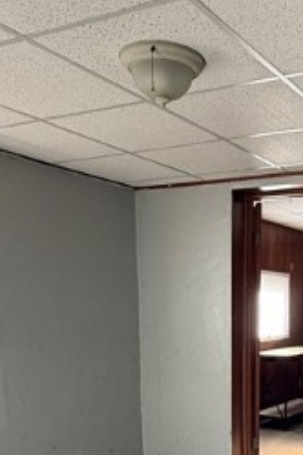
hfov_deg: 28.8
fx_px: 568
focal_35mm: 45
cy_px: 426
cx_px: 265
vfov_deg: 39.8
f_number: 2.2
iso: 200
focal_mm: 2.22
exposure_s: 1/99
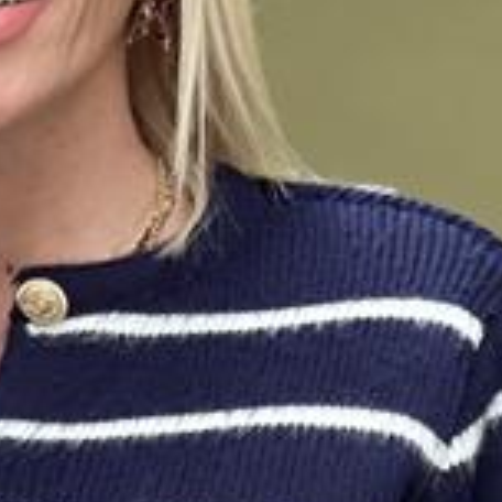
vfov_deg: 4.9
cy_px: 756
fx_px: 5874
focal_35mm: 358
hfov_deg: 4.9
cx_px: -13
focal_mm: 9
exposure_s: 1/40
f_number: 2.8
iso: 250
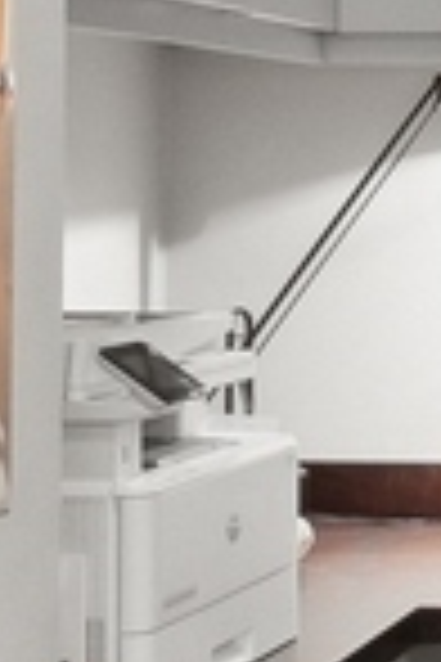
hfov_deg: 10.0
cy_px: 54
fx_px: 2297
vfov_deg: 16.2
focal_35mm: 125
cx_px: 943
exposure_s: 1/80
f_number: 8
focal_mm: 17
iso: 2000
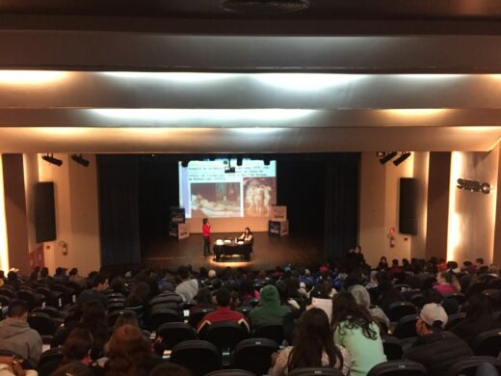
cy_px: 188
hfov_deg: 61.7
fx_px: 420
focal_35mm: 29
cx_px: 250
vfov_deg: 48.2
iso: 400
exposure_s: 1/15
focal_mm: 4.15
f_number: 2.2
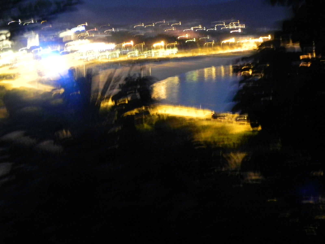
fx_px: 798
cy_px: 122
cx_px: 162
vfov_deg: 17.4
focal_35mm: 85
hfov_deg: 23.0
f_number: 4
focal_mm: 15.1
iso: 800
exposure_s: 2
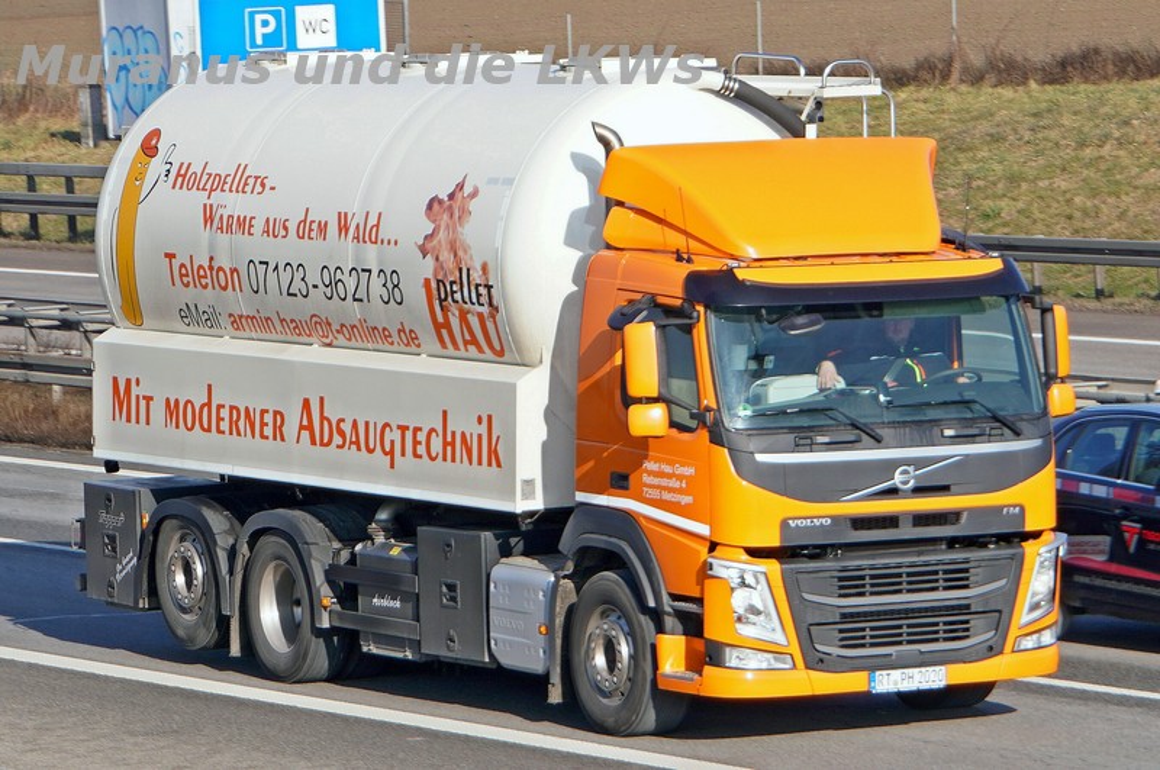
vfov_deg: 13.5
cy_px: 385
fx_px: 3253
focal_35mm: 101
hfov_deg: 20.2
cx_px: 580
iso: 125
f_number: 5.6
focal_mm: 67.4
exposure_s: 1/400
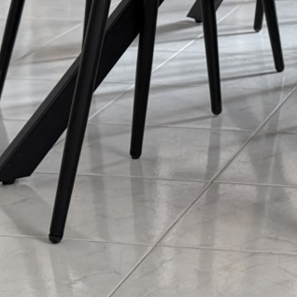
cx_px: 255
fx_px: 1660
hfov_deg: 10.2
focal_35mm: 171
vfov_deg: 9.5
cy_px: -322
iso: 64
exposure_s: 1/121
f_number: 1.78
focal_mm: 6.76
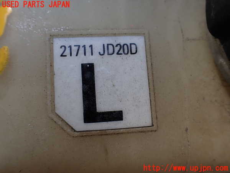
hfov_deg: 60.0
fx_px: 199
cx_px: 115
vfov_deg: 46.8
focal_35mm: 30
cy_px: 86
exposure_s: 1/400
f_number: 3.2
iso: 100
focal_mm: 5.4
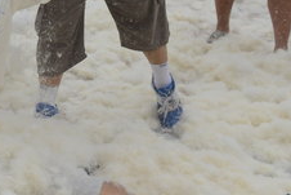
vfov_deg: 14.3
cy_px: -32
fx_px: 752
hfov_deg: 20.4
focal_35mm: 93
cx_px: -63
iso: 200
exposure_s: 1/2500
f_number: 5
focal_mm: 35
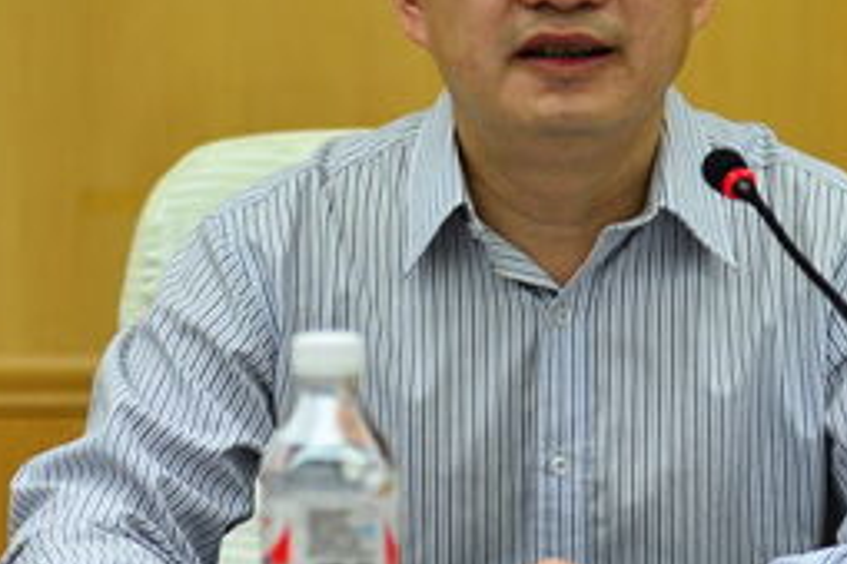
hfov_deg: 12.4
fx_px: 3882
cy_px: 226
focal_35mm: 165
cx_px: 578
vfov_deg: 8.3
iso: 640
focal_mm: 70
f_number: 2.8
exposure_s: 1/250
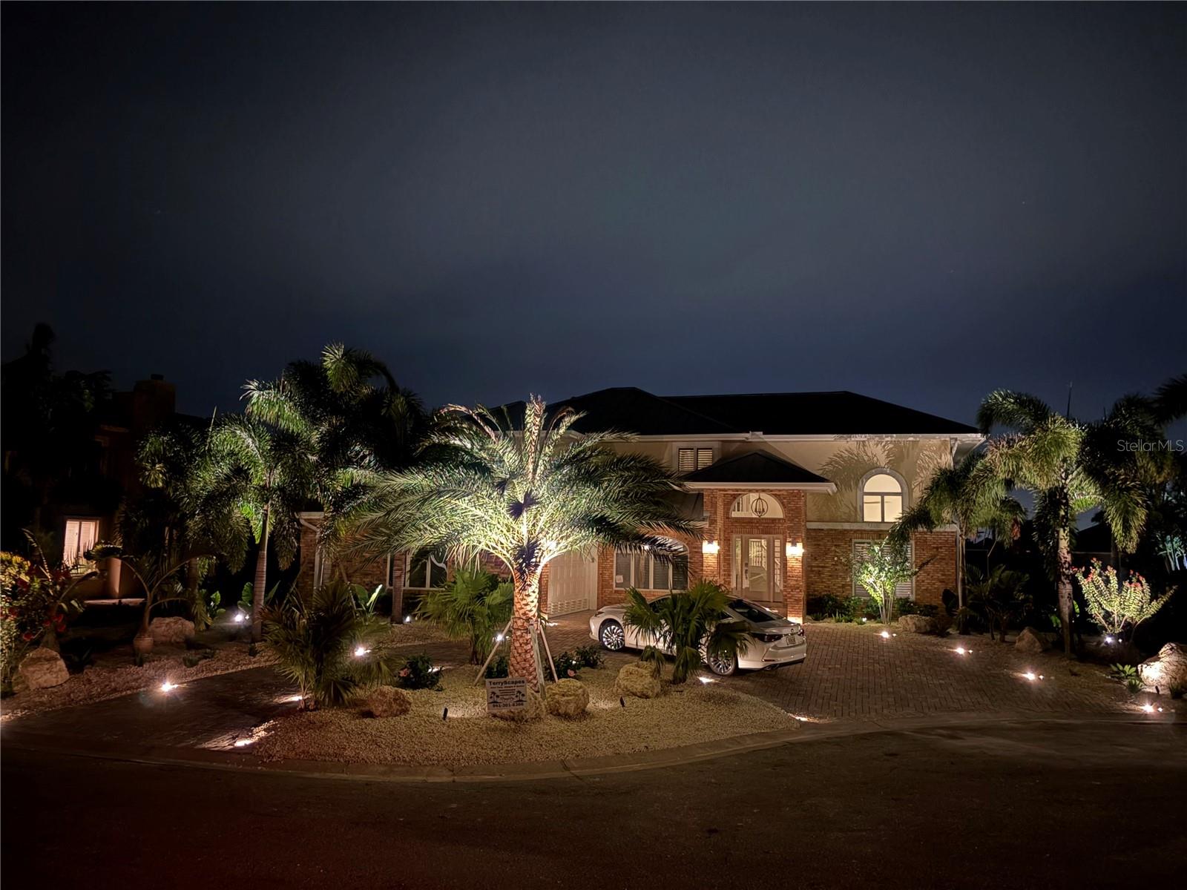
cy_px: 445
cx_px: 594
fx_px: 892
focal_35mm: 26
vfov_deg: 53.1
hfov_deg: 67.3
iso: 1250
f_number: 1.6
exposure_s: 1/5
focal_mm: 5.96
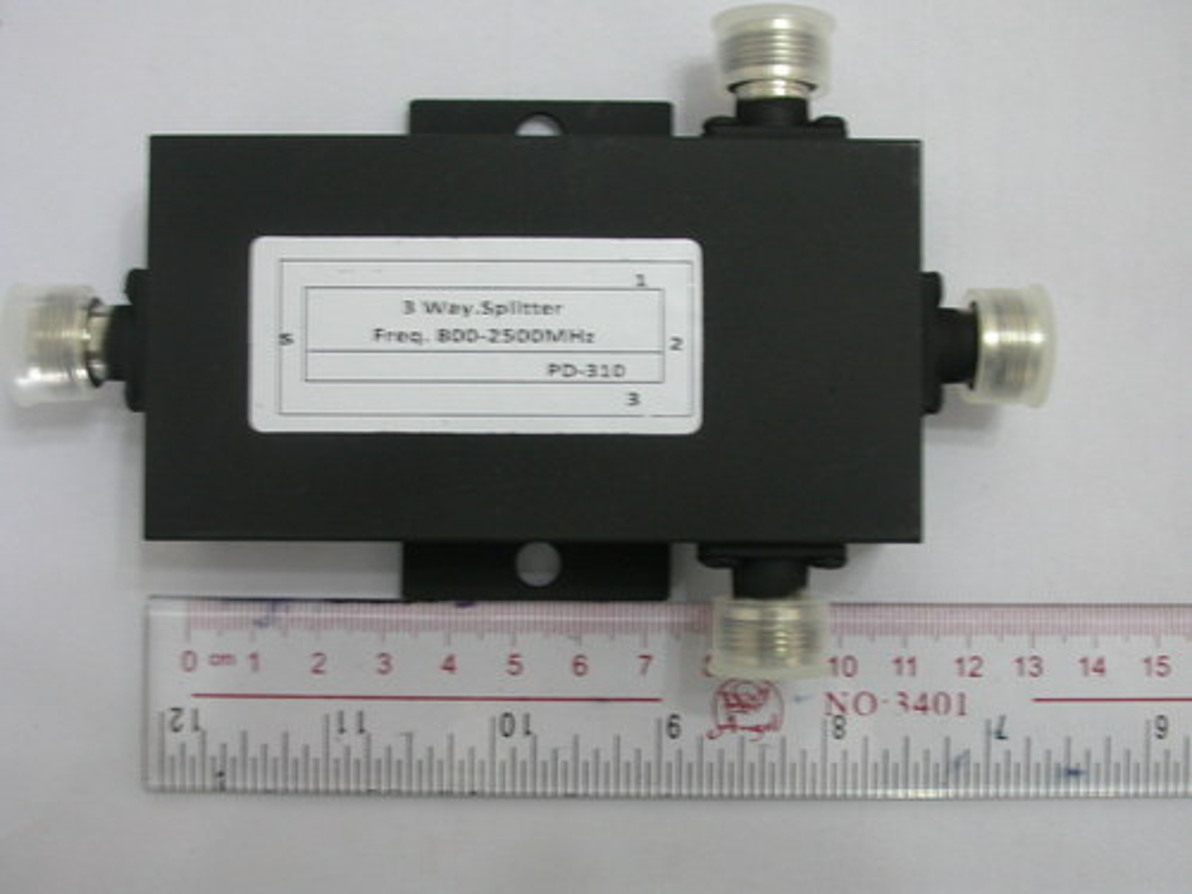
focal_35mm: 48
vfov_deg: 30.3
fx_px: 1653
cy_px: 447
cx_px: 596
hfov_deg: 39.7
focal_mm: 10
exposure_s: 1/5.2
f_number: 2.8
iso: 100
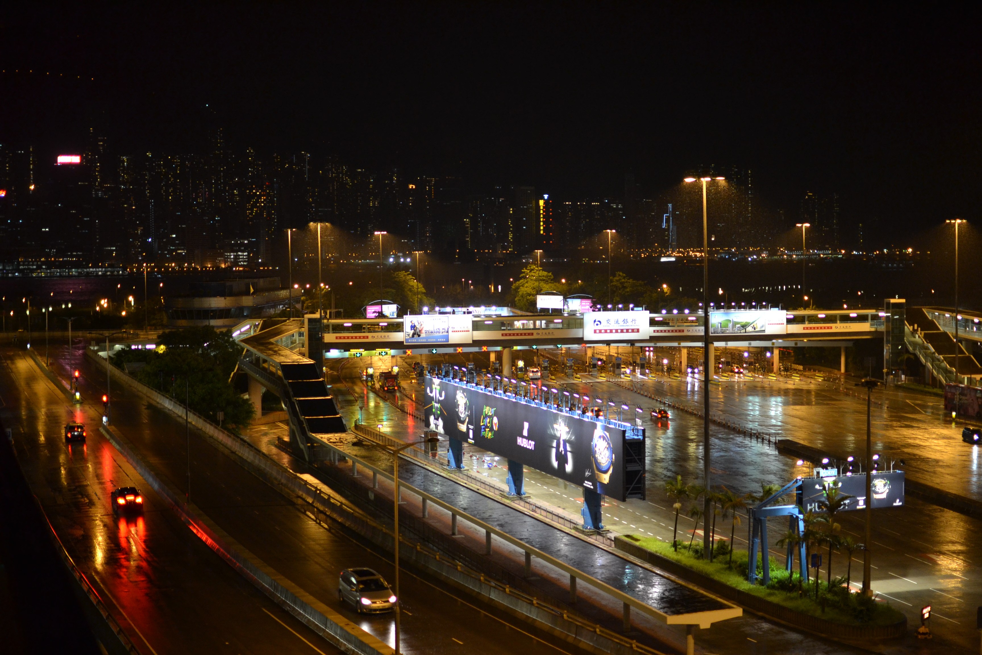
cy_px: 328
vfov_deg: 25.8
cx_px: 491
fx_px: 1432
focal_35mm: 52
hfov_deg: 37.9
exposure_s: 1/80
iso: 800
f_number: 1.8
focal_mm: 35
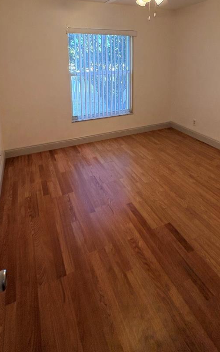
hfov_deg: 55.0
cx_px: 117
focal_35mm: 22
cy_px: 91
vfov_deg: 74.4
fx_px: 211
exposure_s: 1/120
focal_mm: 2.22
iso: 100
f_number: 2.2
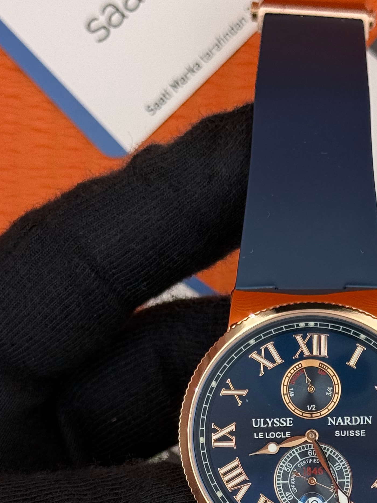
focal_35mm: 104
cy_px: 504
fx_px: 1510
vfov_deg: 18.4
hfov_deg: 14.1
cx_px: 313
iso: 64
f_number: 1.78
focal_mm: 6.76
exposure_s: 1/530
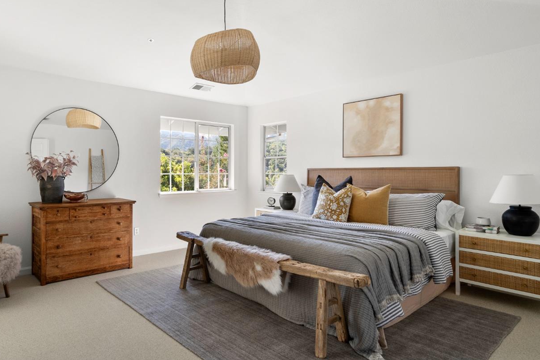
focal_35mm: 21
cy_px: 175
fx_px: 315
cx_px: 214
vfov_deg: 59.5
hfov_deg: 80.2
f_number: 8
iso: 100
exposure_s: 1/15
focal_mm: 17
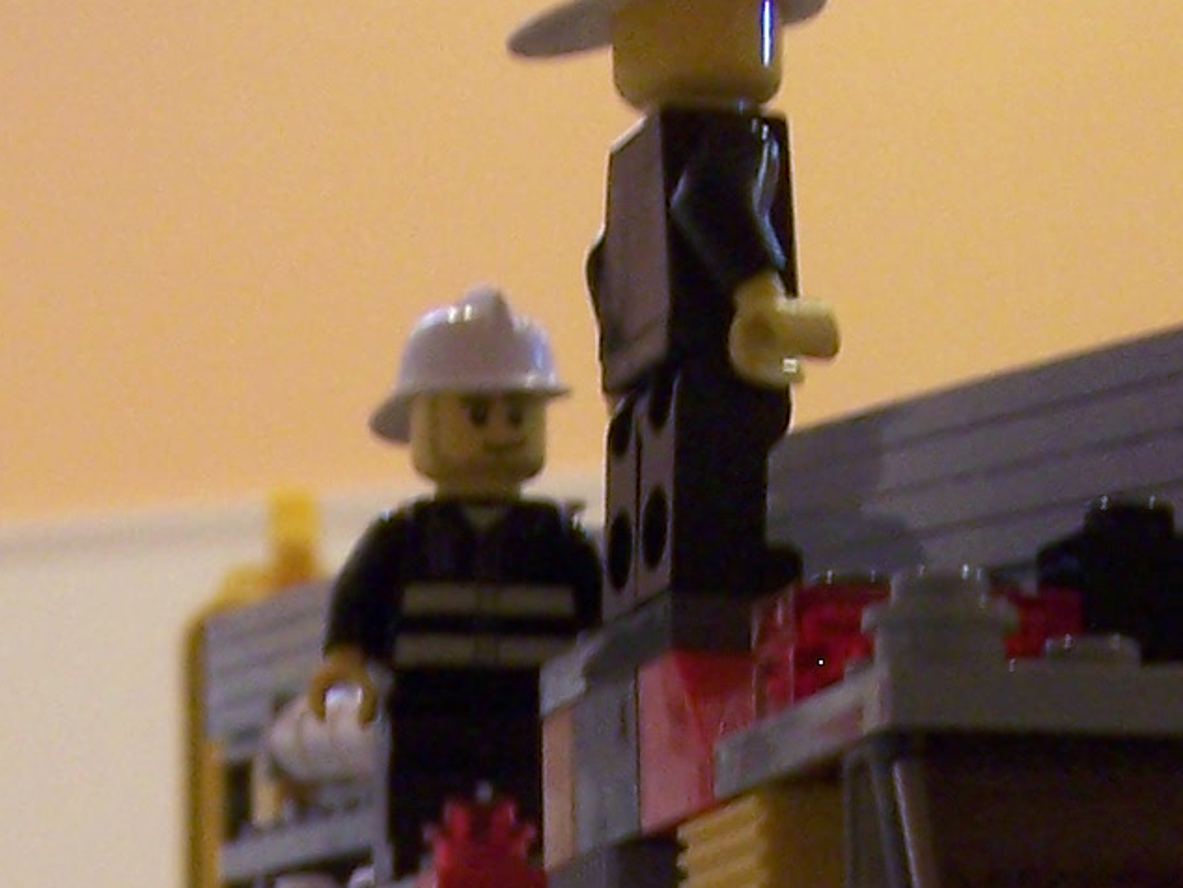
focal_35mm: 138
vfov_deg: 10.3
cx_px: 481
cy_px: 1468
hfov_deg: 14.3
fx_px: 4718
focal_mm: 6.3
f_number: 2.8
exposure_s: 1/10
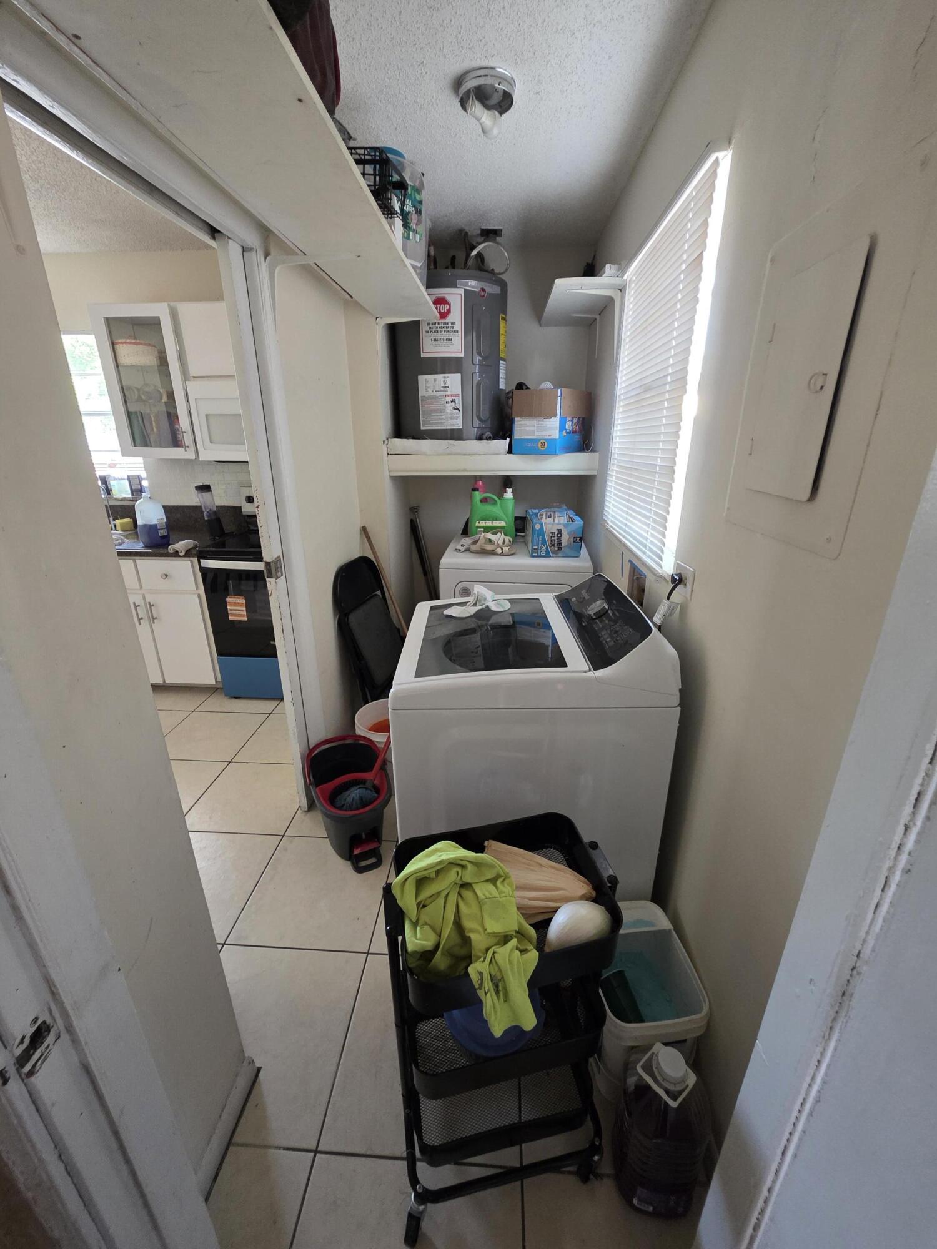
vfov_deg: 106.2
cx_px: 468
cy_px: 624
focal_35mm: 13
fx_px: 469
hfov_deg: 89.9
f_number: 1.9
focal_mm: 2.2
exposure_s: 1/60
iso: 400
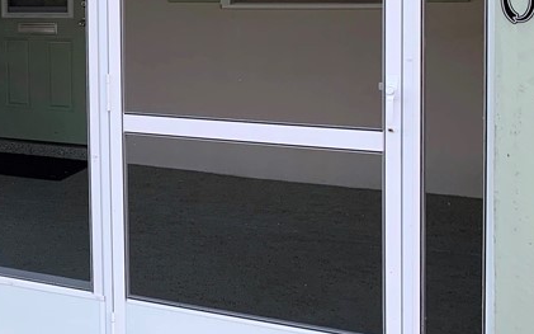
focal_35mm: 67
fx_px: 975
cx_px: -77
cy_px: 32
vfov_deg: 19.1
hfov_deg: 27.6
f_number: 1.8
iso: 25
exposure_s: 1/121
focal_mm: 4.25
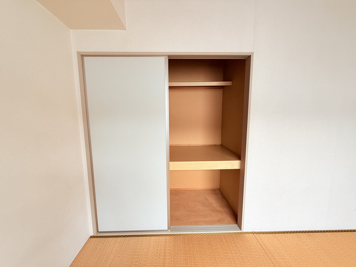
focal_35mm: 14
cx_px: 178
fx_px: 144
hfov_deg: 102.1
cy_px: 134
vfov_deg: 85.7
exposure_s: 1/99
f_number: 2.2
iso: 320
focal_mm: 2.22
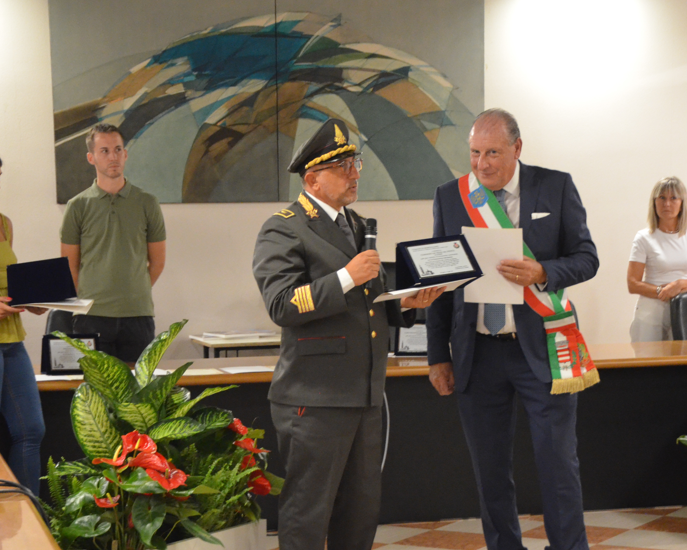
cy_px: 338
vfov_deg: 17.3
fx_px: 1810
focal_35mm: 89
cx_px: 371
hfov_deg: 21.5
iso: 3200
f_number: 4.5
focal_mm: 42
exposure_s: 1/25
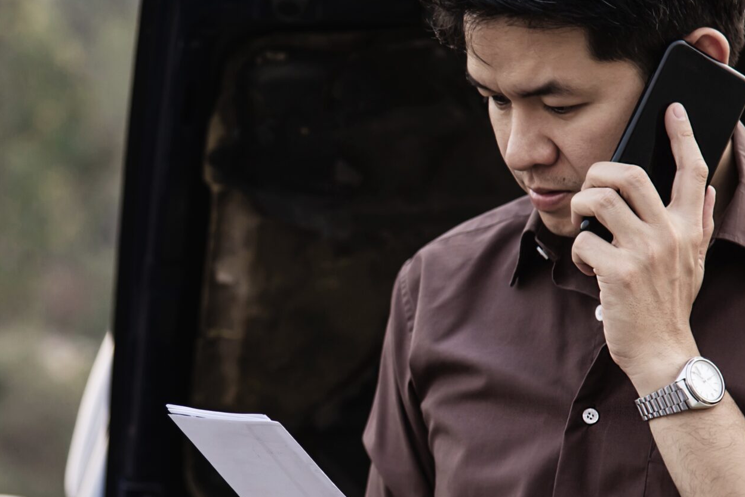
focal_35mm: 201
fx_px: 4161
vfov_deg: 6.8
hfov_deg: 10.2
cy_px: 322
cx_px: 189
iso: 320
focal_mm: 98
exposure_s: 1/200
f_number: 4
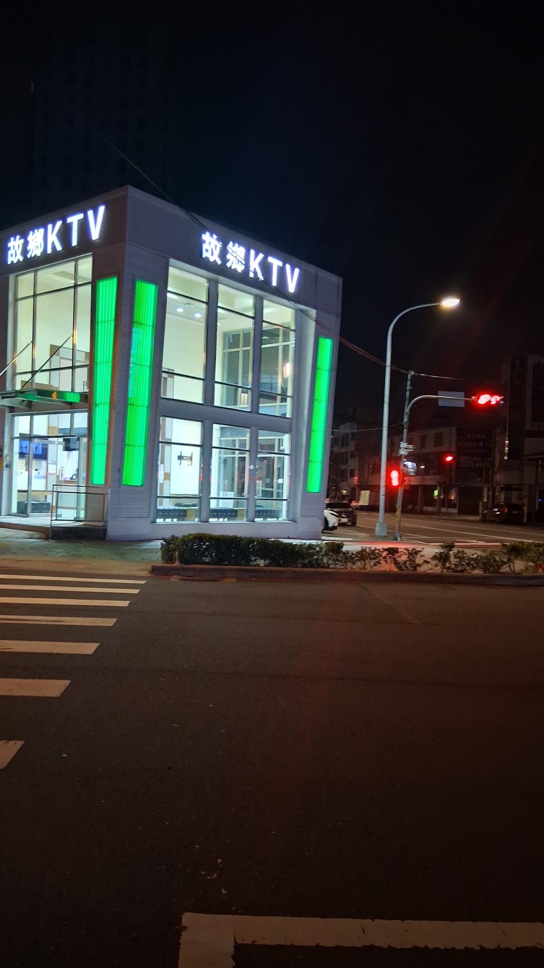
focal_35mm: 29
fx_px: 744
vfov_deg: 66.1
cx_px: 246
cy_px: 490
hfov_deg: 40.1
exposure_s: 1/30
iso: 500
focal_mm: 3.98
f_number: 1.8
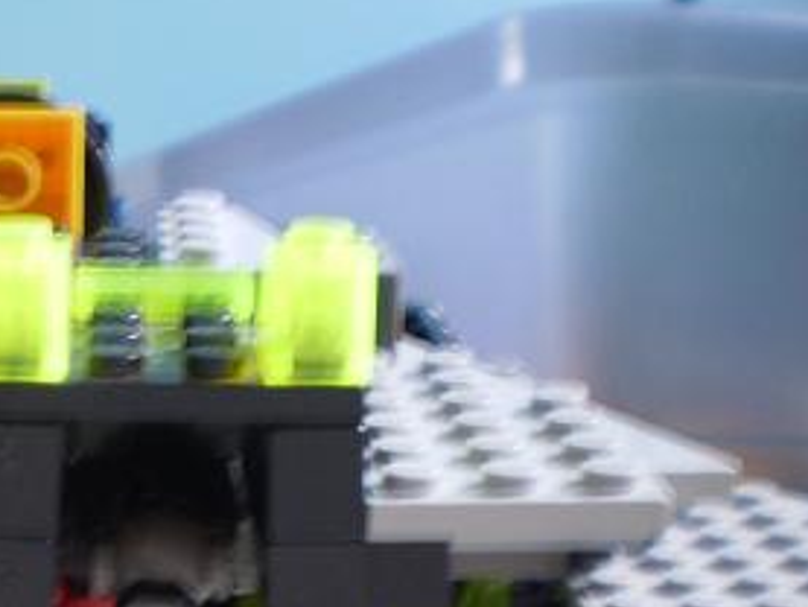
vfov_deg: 16.8
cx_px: -51
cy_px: 695
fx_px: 1985
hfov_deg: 21.9
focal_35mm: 85
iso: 125
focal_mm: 6.3
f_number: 3.1
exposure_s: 1/6
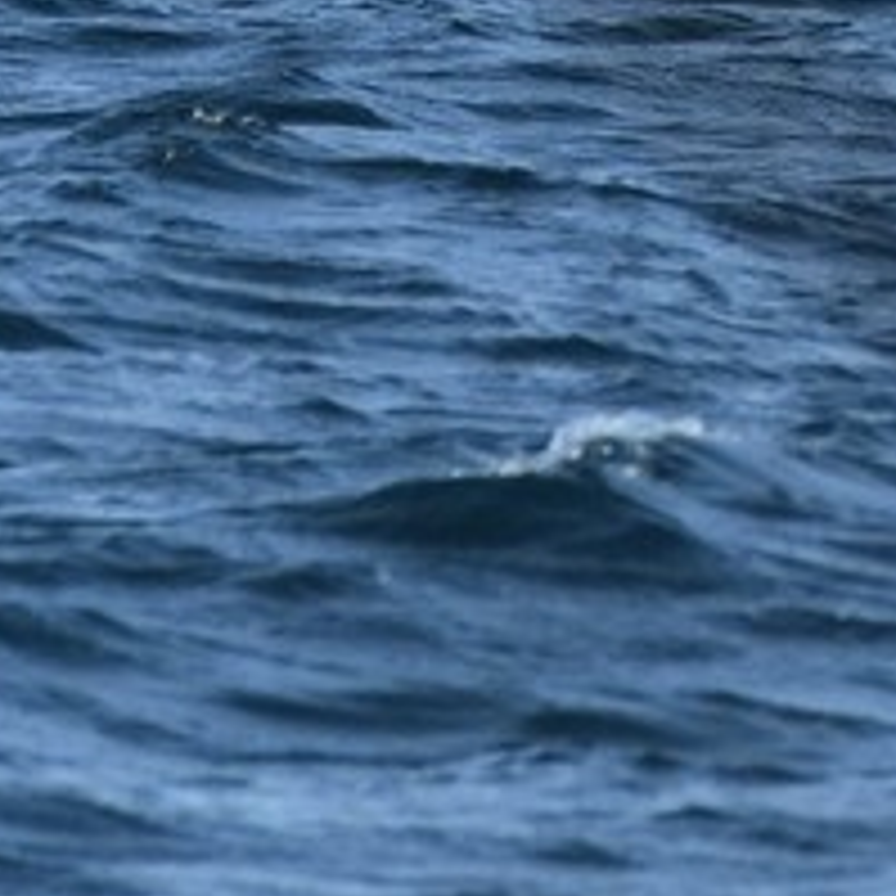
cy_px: -1157
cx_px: 1977
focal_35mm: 1369
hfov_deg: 1.3
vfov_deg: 1.3
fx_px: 40090
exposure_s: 1/1250
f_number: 8
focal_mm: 200
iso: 400
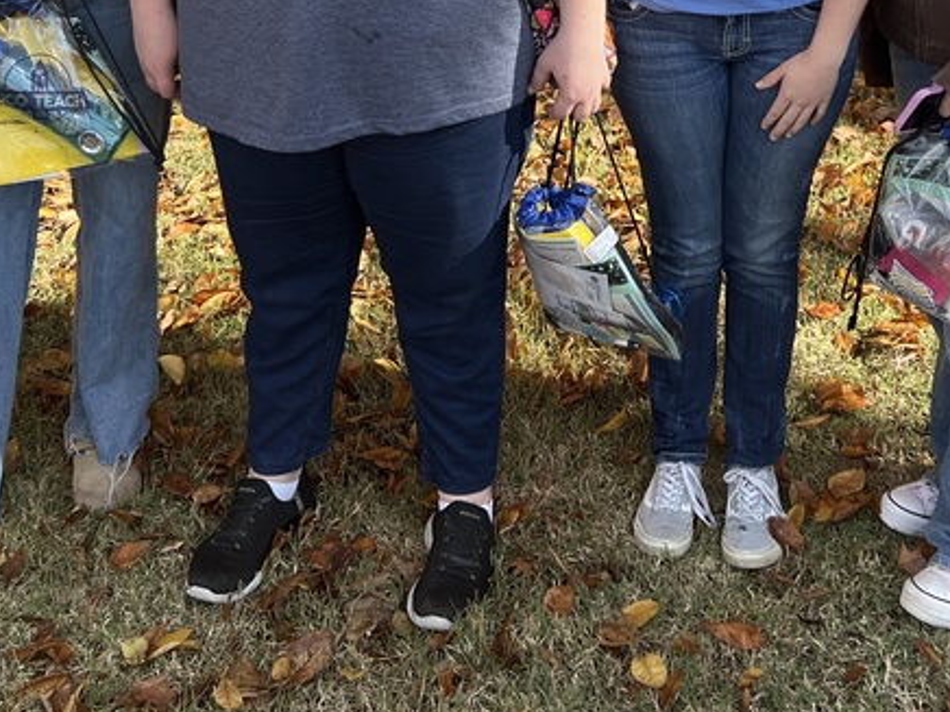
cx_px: 516
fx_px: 1674
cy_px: -24
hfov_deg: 31.7
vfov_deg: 22.9
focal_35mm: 61
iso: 50
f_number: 1.5
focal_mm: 5.7
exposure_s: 1/1869
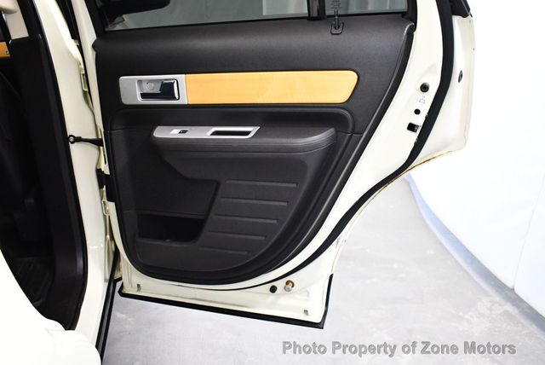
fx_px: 545
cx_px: 272
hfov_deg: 53.1
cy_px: 182
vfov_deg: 36.9
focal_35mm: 36
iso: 3200
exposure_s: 1/100
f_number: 3.5
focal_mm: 18
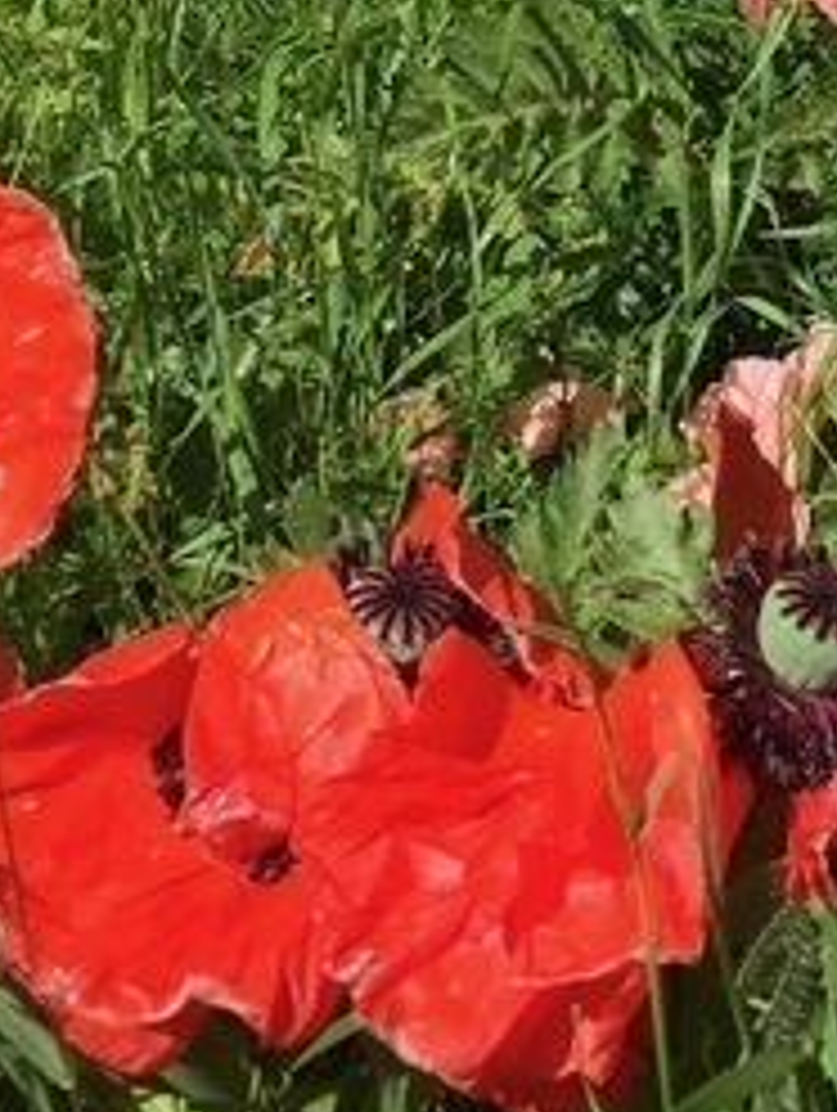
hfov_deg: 15.9
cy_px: -77
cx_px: 950
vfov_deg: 20.8
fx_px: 2894
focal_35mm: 90
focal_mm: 4.15
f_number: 2.2
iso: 32
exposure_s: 1/1522
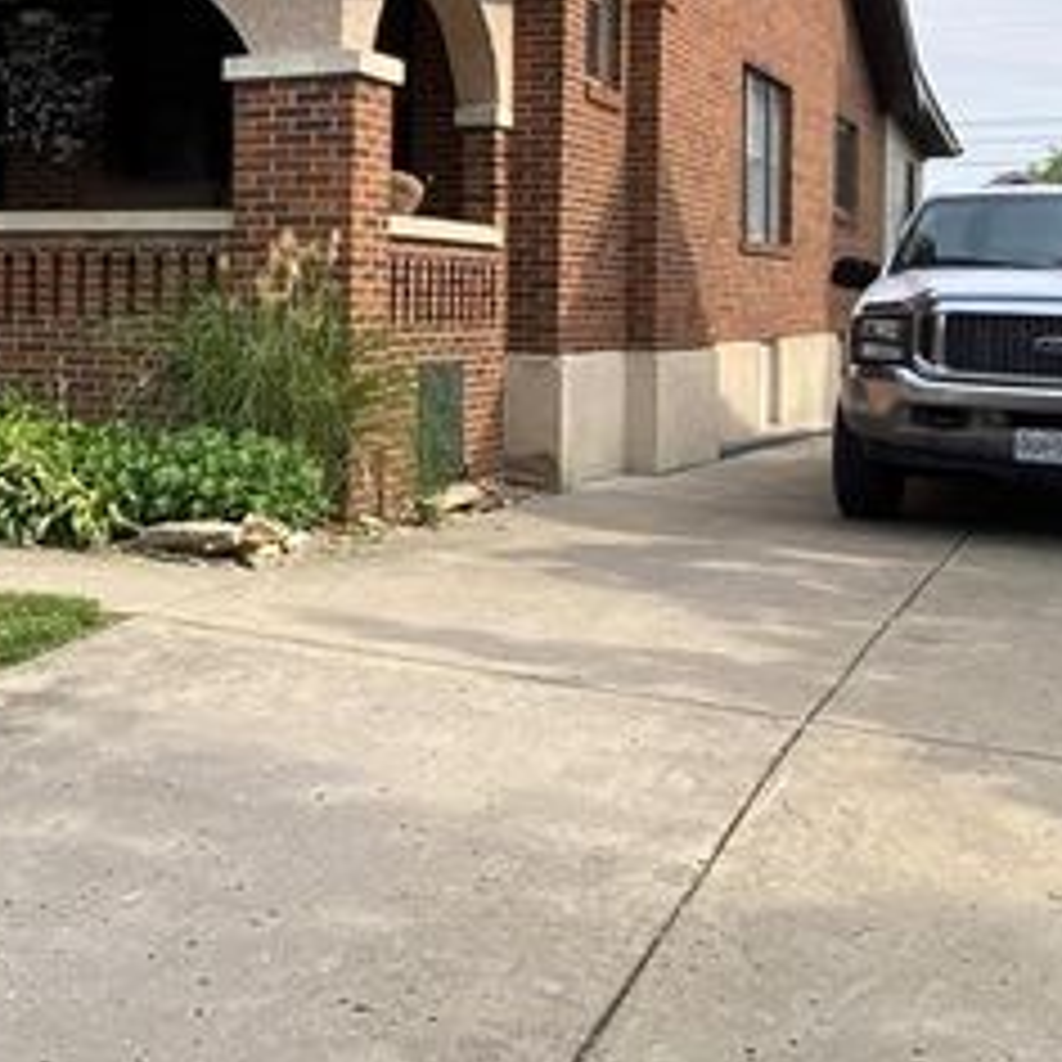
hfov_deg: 36.1
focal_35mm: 45
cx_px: 194
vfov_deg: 36.6
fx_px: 1562
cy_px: 259
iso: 20
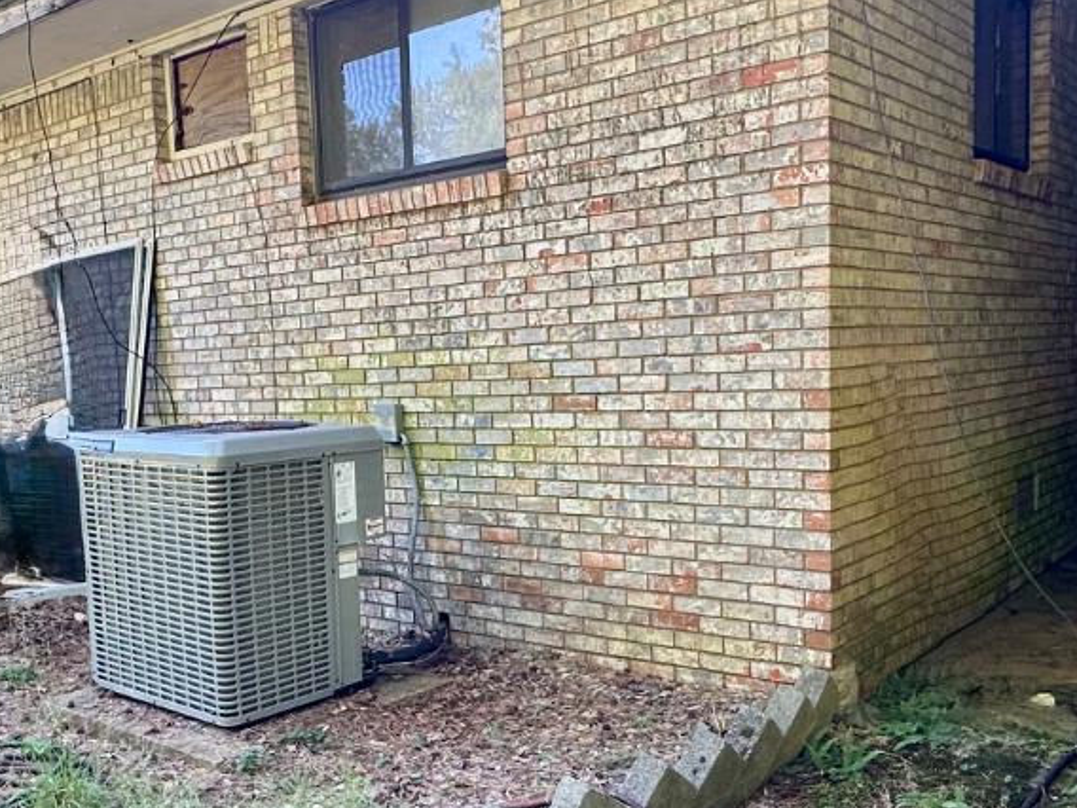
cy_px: 485
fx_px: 1151
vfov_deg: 38.5
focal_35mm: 37
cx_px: 442
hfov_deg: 49.9
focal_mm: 2.22
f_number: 2.2
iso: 80
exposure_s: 1/99
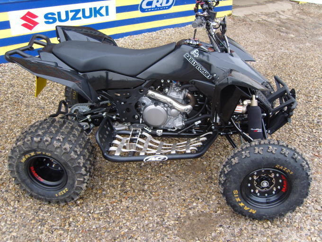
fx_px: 326
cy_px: 121
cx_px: 161
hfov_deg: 52.6
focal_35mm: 35
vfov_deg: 40.7
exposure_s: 1/60
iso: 80
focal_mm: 7.4
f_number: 2.8
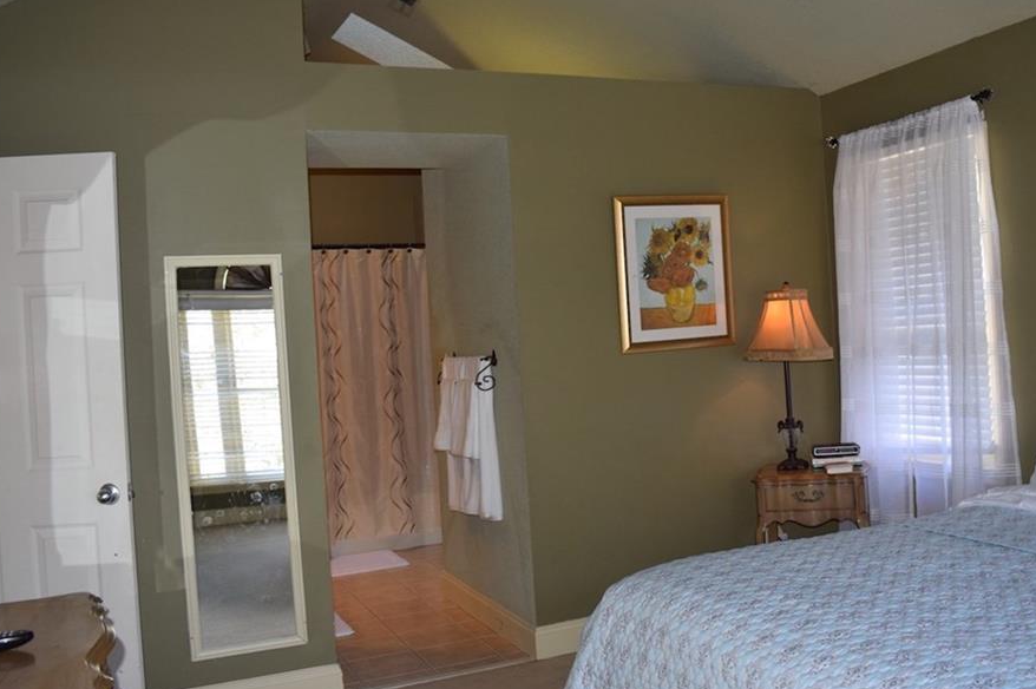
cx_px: 568
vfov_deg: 37.8
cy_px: 333
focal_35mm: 35
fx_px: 1006
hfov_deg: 54.4
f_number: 5.6
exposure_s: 1/125
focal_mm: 20
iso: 720
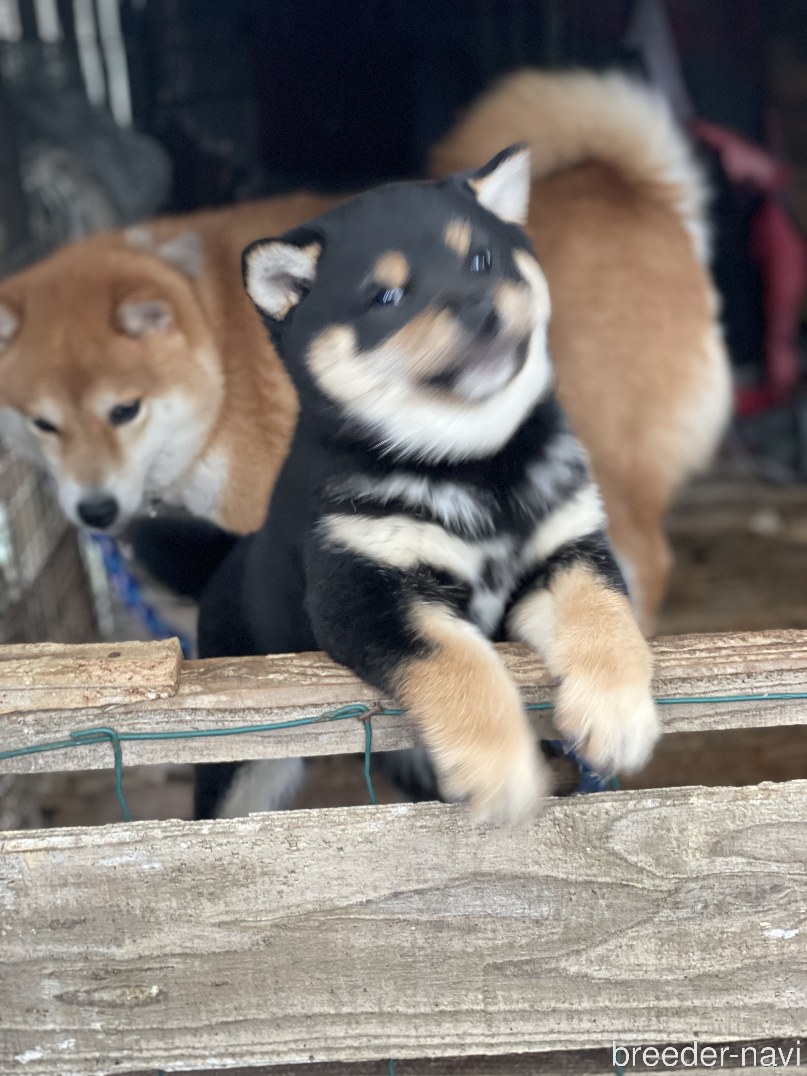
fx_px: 1616
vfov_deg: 36.8
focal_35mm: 52
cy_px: 538
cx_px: 404
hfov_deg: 28.0
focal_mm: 6
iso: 250
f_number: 2
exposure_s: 1/104
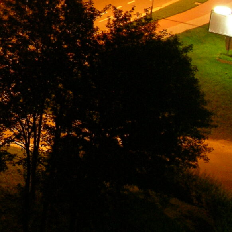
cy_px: -11
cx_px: -102
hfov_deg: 12.3
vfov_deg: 12.6
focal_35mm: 136
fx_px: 1031
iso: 200
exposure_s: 2
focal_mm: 8.9
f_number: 2.8
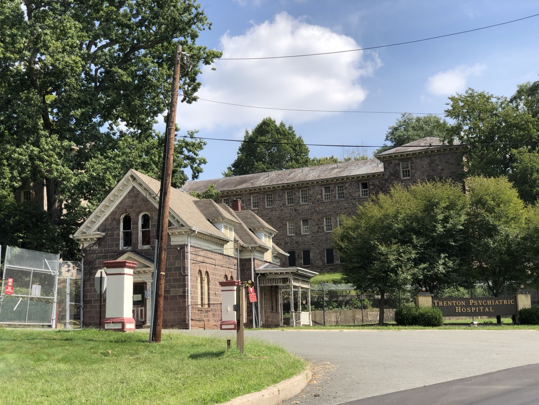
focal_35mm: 52
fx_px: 810
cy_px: 202
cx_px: 270
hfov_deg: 36.8
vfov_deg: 28.0
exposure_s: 1/827
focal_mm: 6
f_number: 2.4
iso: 16
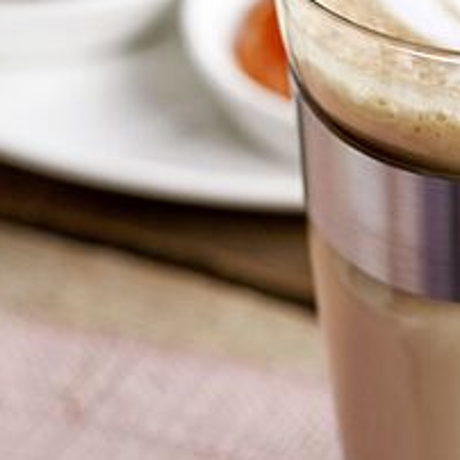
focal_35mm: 307
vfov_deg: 5.7
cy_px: 288
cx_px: 524
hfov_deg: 5.7
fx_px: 4616
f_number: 3.2
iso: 800
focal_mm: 56
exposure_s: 1/100
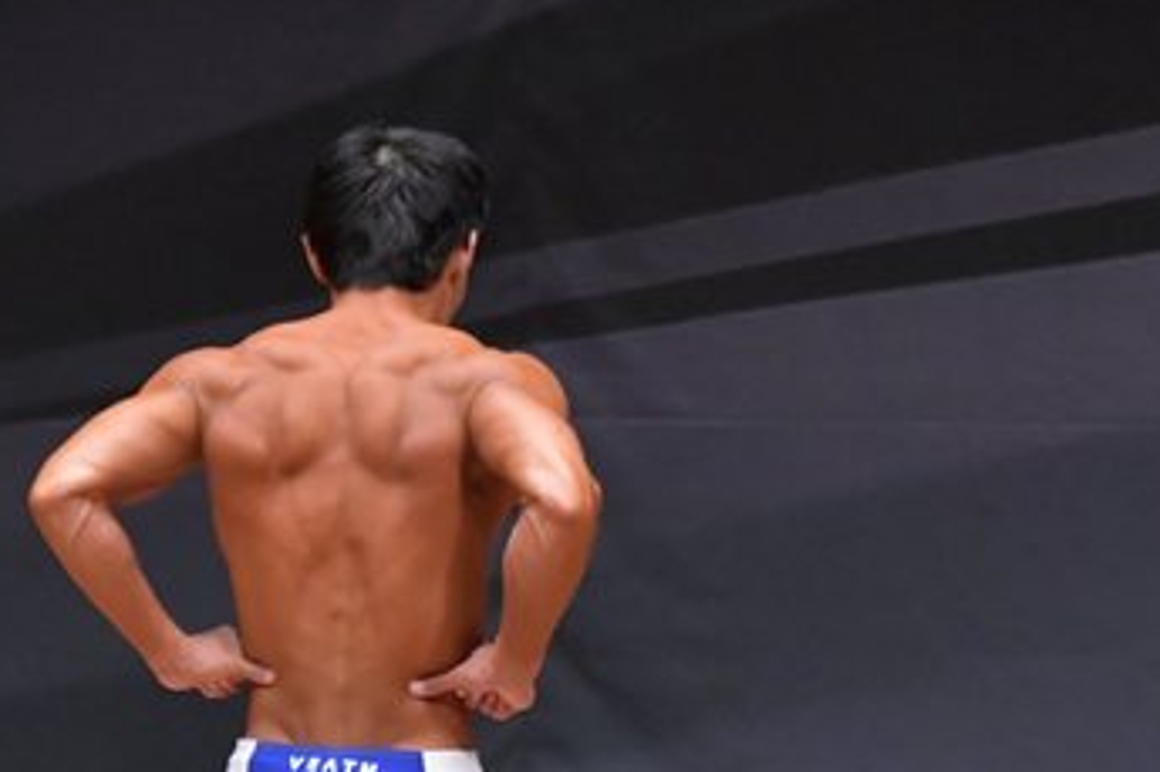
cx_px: 565
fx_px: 21739
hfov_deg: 3.1
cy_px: 846
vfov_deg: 2.0
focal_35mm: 675
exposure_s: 1/400
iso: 6400
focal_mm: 200
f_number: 5.6
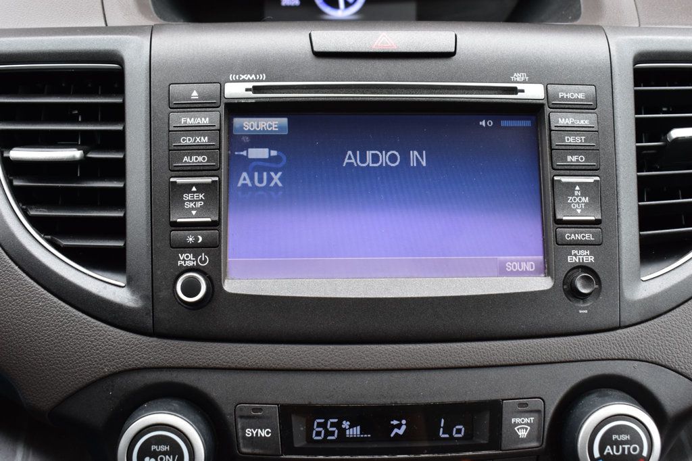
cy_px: 230
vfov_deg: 29.8
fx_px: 865
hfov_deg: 43.6
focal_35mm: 45
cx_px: 346
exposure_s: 1/50
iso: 400
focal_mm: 30
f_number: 8
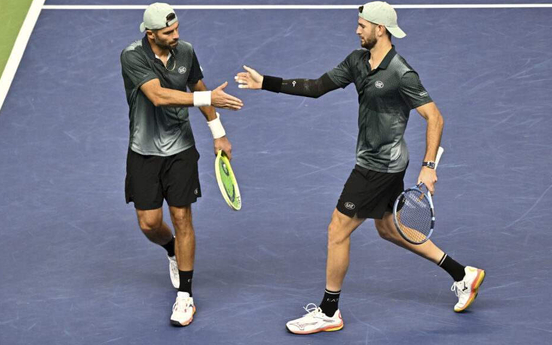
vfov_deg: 5.1
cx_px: 297
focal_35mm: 256
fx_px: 3851
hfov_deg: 8.2
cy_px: 162
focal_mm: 155
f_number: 2.8
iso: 1250
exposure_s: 1/1250
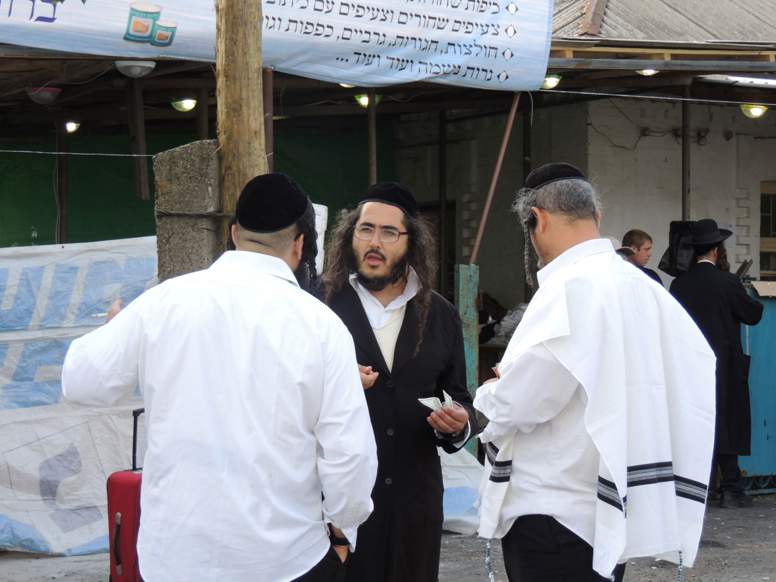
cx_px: 388
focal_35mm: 90
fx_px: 2018
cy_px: 291
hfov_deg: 21.8
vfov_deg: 16.4
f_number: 4.1
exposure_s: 1/125
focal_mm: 16
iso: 100
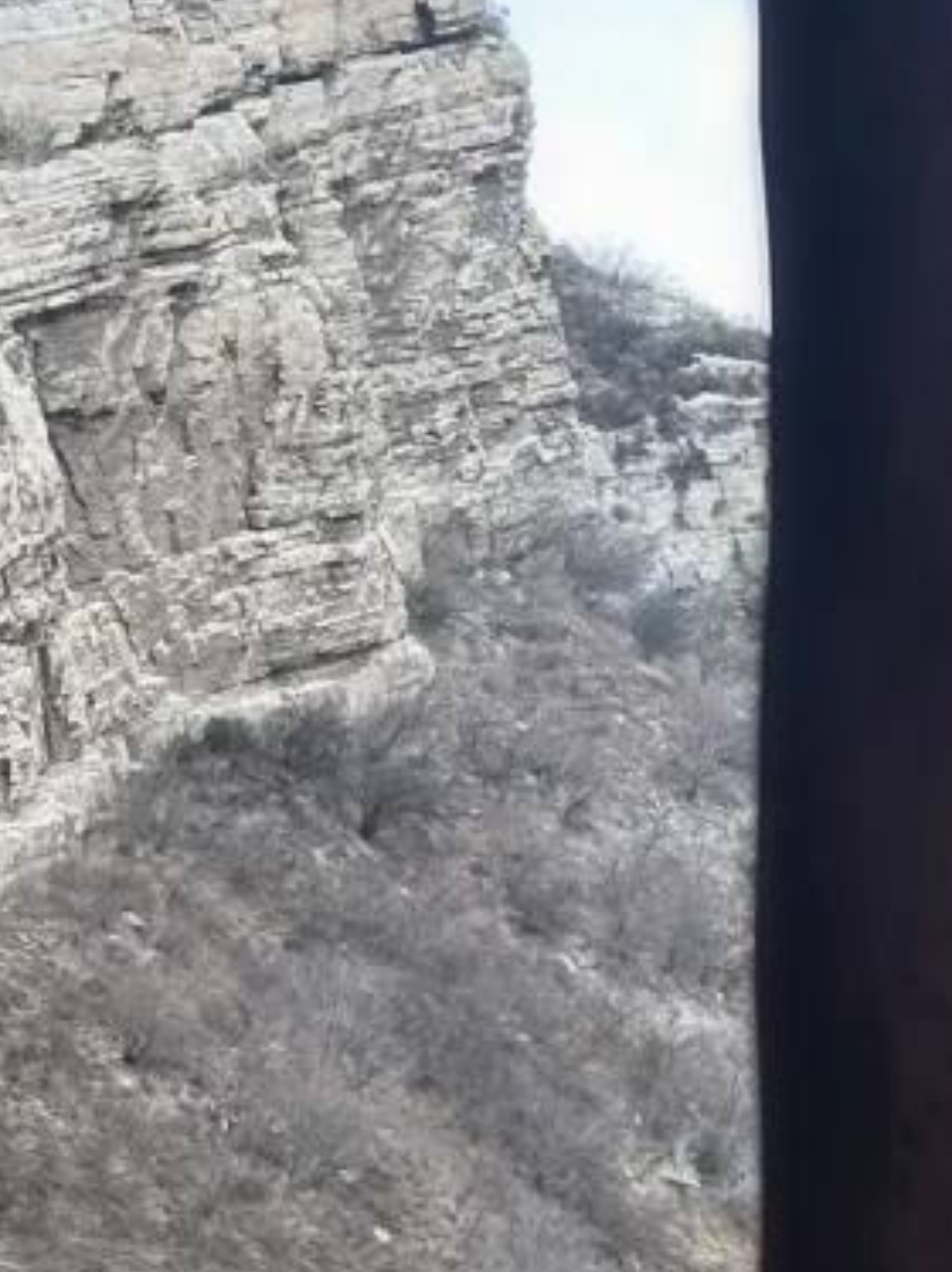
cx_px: -211
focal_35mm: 185
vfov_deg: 10.5
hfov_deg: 7.9
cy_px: 1456
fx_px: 6792
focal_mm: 6.86
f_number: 1.78
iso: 80
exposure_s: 1/535
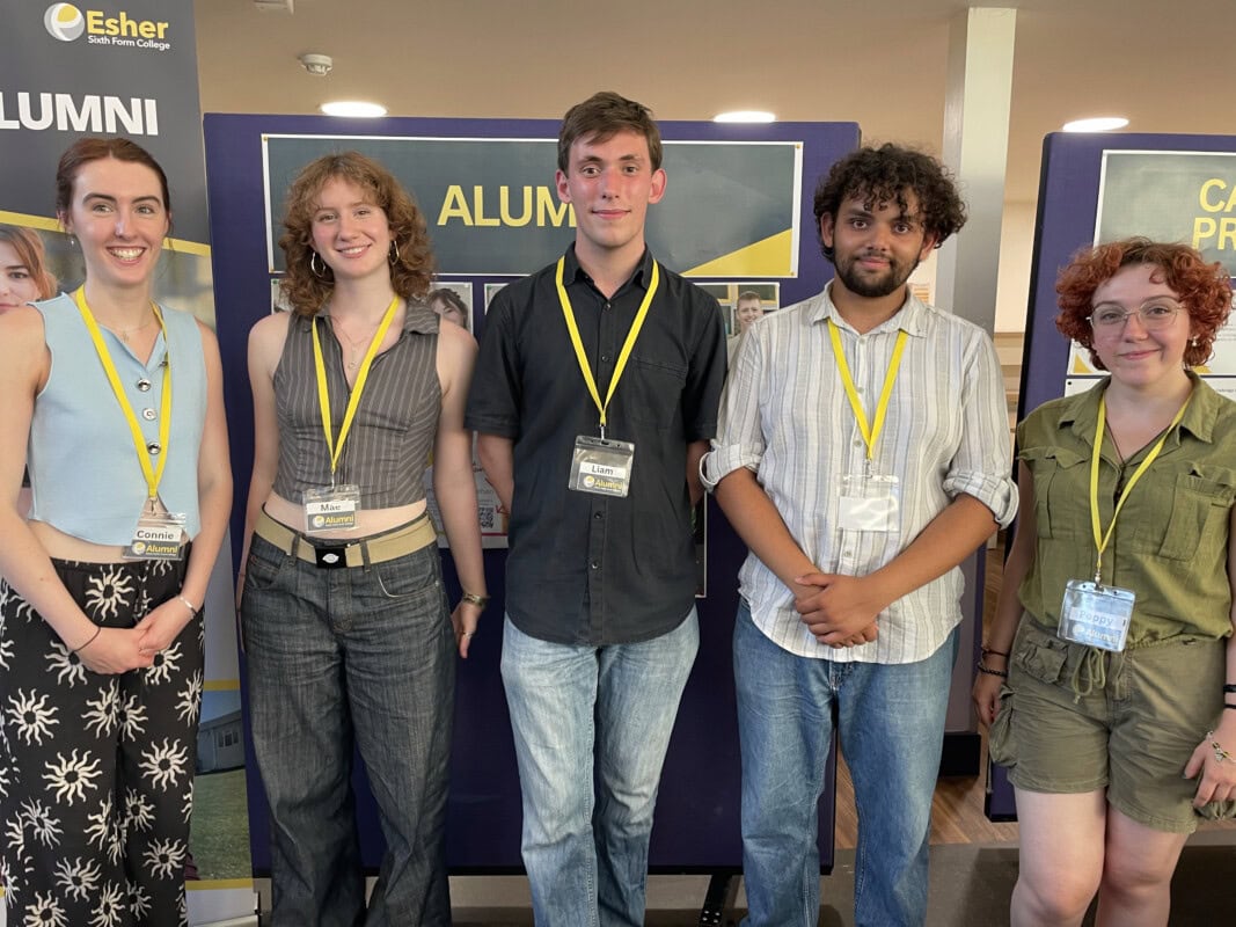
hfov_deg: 67.3
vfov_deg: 53.1
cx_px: 618
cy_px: 464
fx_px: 928
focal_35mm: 26
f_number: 1.6
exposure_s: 1/48
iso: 64
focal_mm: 4.2
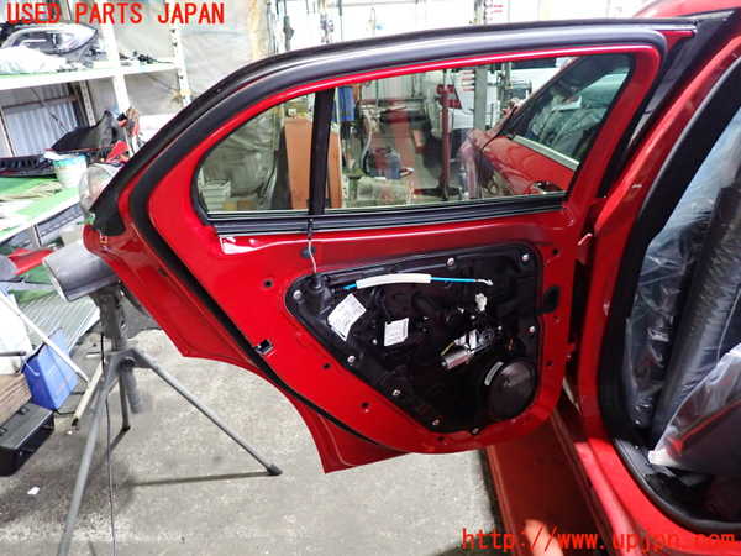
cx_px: 370
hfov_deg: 69.4
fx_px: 535
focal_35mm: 25
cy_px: 278
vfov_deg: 54.9
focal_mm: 4.5
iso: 1000
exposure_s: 1/25
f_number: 2
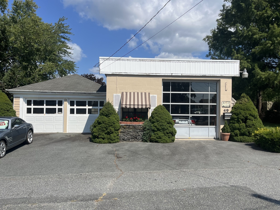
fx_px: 210
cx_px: 140
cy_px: 105
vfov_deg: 53.1
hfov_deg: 67.3
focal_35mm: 26
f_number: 1.6
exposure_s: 1/5556
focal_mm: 5.1
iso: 50
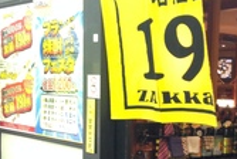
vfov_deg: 16.4
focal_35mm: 82
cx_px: 199
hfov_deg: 24.2
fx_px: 541
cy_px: 162
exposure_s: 1/20
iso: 200
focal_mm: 4.12
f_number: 2.4
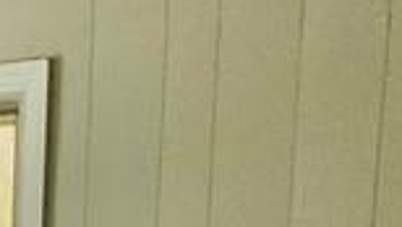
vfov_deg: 6.1
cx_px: -715
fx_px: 2006
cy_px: 644
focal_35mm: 188
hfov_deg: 9.5
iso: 125
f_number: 1.8
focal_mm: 4.25
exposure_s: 1/110
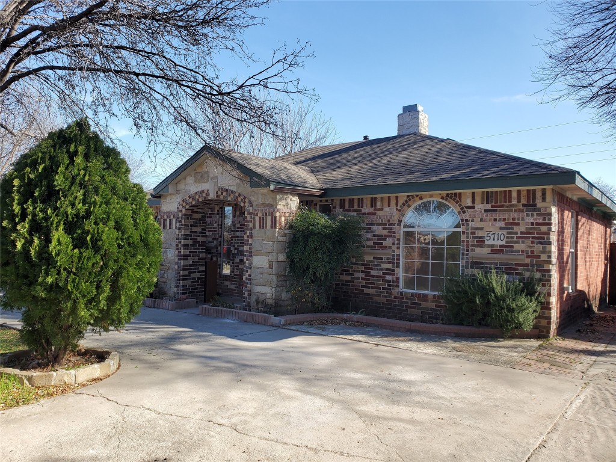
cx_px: 308
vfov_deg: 53.1
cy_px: 231
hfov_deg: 67.3
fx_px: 463
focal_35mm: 26
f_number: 2.4
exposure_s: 1/655
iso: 50
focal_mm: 4.3
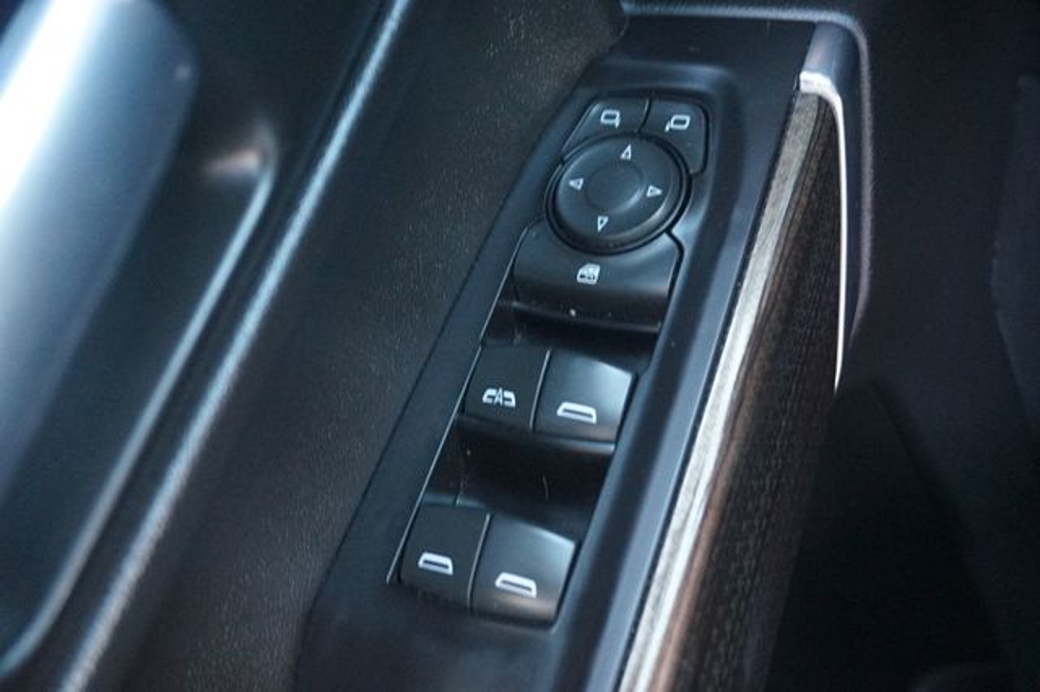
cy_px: 346
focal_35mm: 42
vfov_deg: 31.9
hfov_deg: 46.4
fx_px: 1213
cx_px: 520
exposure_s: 1/40
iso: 3200
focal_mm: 28
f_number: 4.5
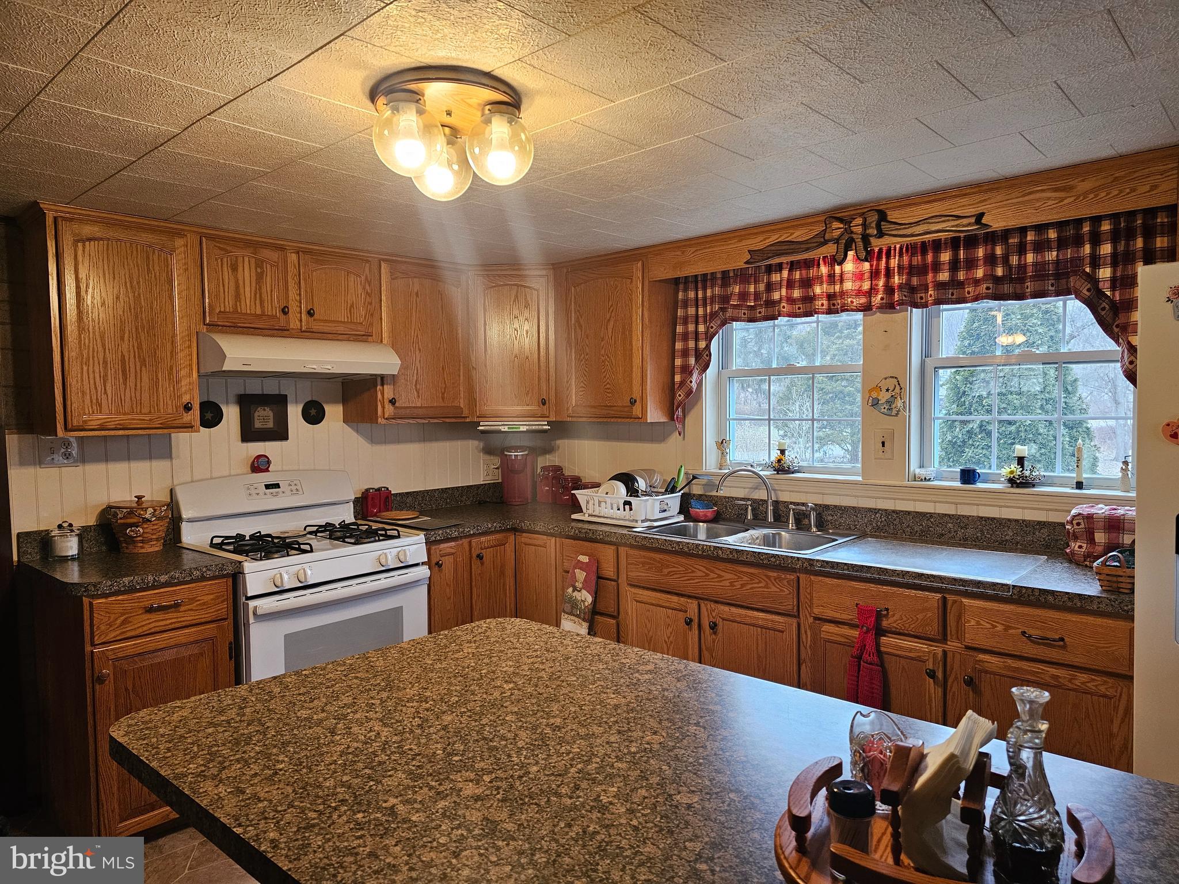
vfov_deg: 58.9
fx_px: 783
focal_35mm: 23
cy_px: 442
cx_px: 590
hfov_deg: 73.9
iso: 320
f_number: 1.7
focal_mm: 6.3
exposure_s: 1/120
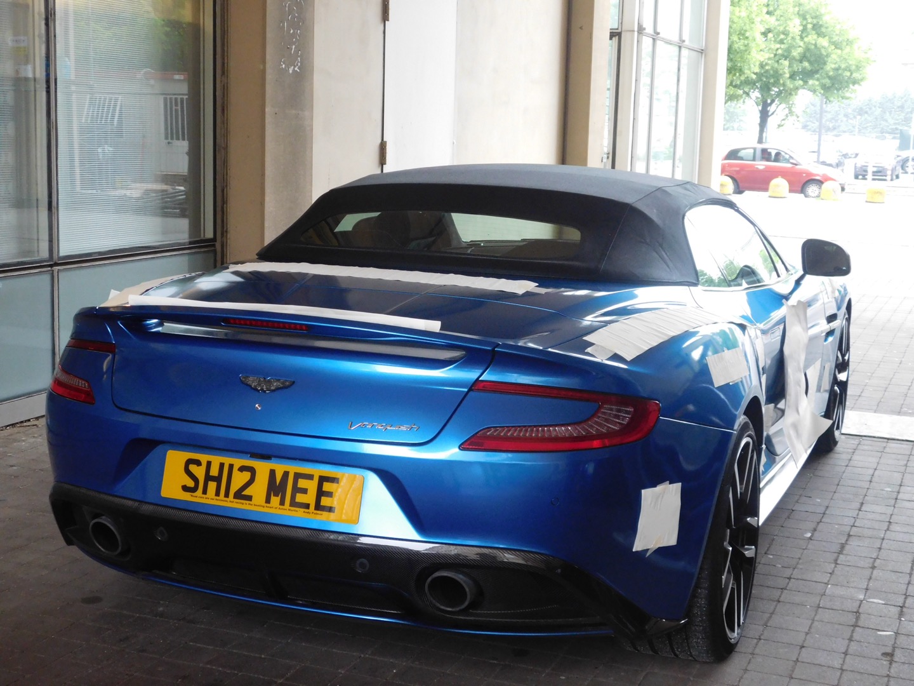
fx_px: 1347
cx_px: 457
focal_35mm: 51
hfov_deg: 37.5
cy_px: 343
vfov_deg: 28.6
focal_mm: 9
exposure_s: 1/30
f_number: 3.8
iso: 400
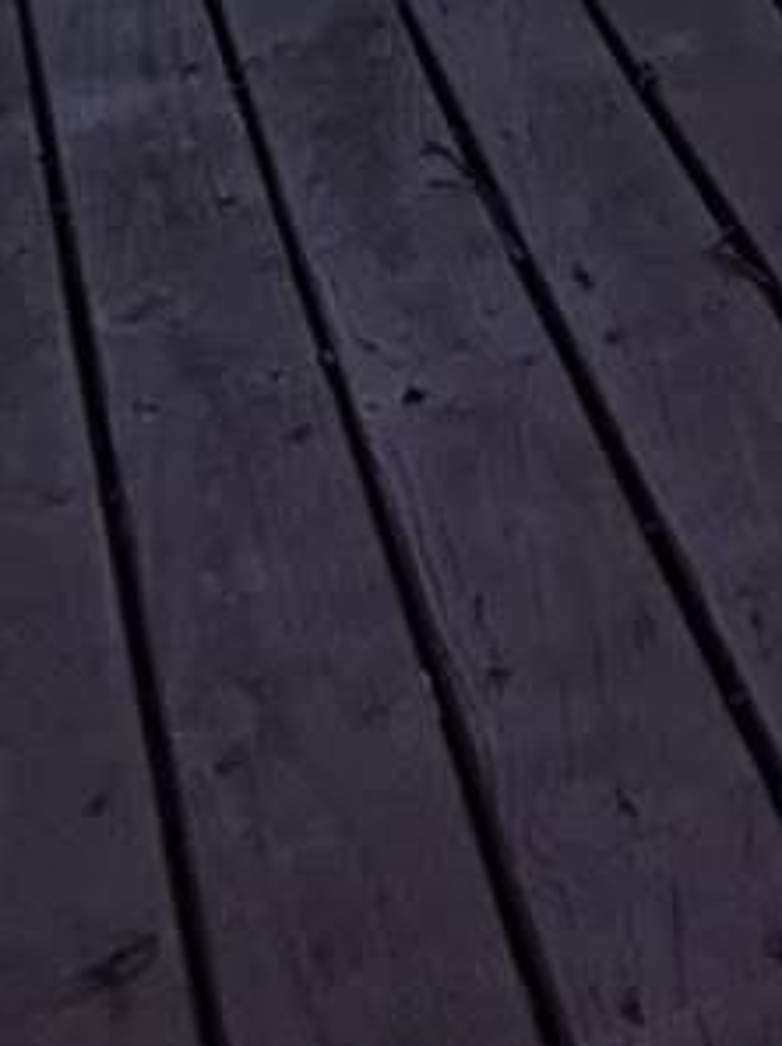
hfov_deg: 8.9
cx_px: 2871
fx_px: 3049
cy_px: -1099
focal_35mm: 101
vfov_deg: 15.3
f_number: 1.9
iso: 40
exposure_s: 1/748
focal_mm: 2.2
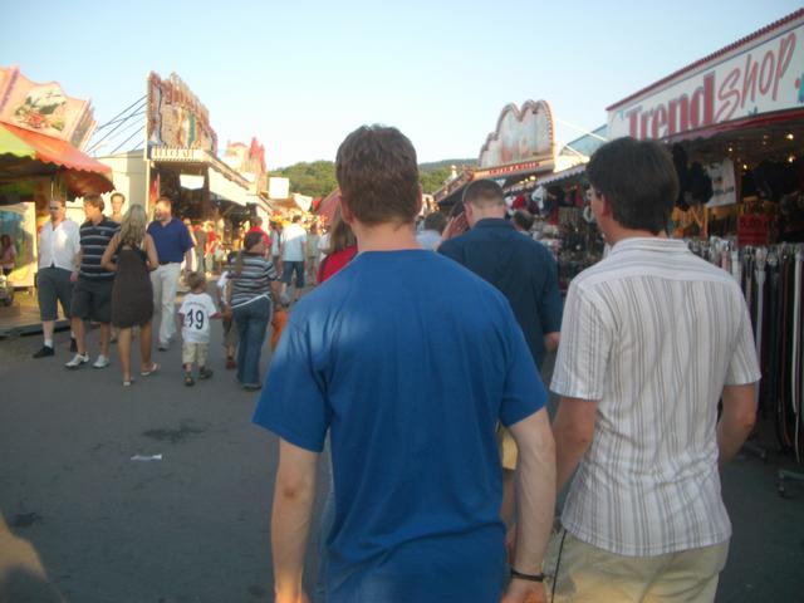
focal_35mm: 35
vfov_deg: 40.7
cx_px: 402
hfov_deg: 52.6
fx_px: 813
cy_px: 302
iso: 50
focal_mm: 5.8
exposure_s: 1/320
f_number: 2.6
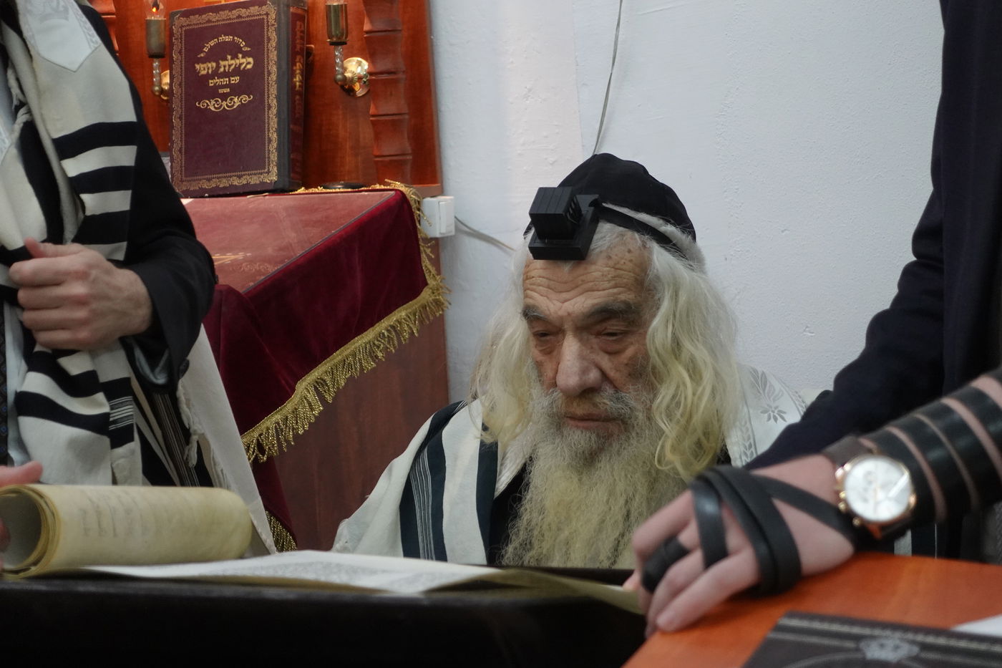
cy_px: 334
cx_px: 501
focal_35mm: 65
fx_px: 1809
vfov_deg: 20.9
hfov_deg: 31.0
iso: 1600
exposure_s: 1/250
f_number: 2.8
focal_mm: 24
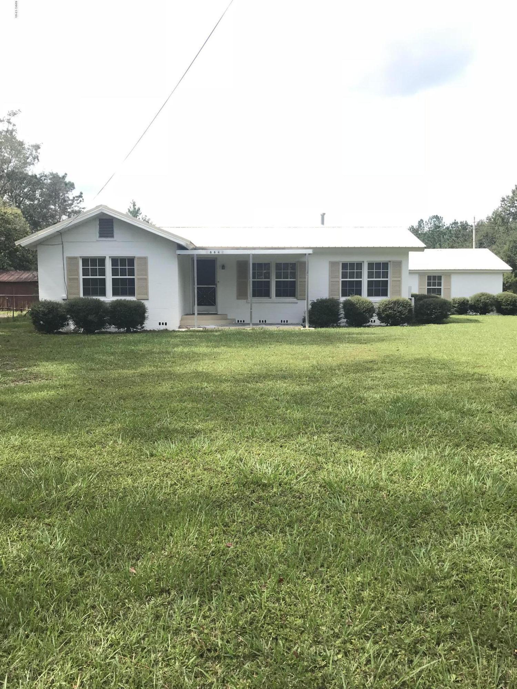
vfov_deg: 63.4
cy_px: 344
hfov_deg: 49.7
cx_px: 258
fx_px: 558
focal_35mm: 28
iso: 20
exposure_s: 1/1088
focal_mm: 3.99
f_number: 1.8
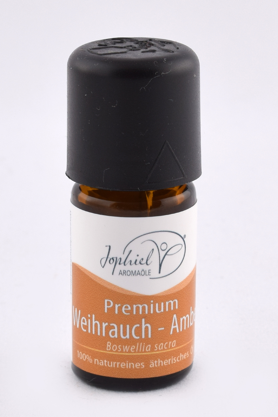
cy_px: 208
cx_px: 139
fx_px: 956
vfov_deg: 24.6
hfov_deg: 16.5
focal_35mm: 82
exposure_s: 1/125
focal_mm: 55
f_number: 11
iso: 200
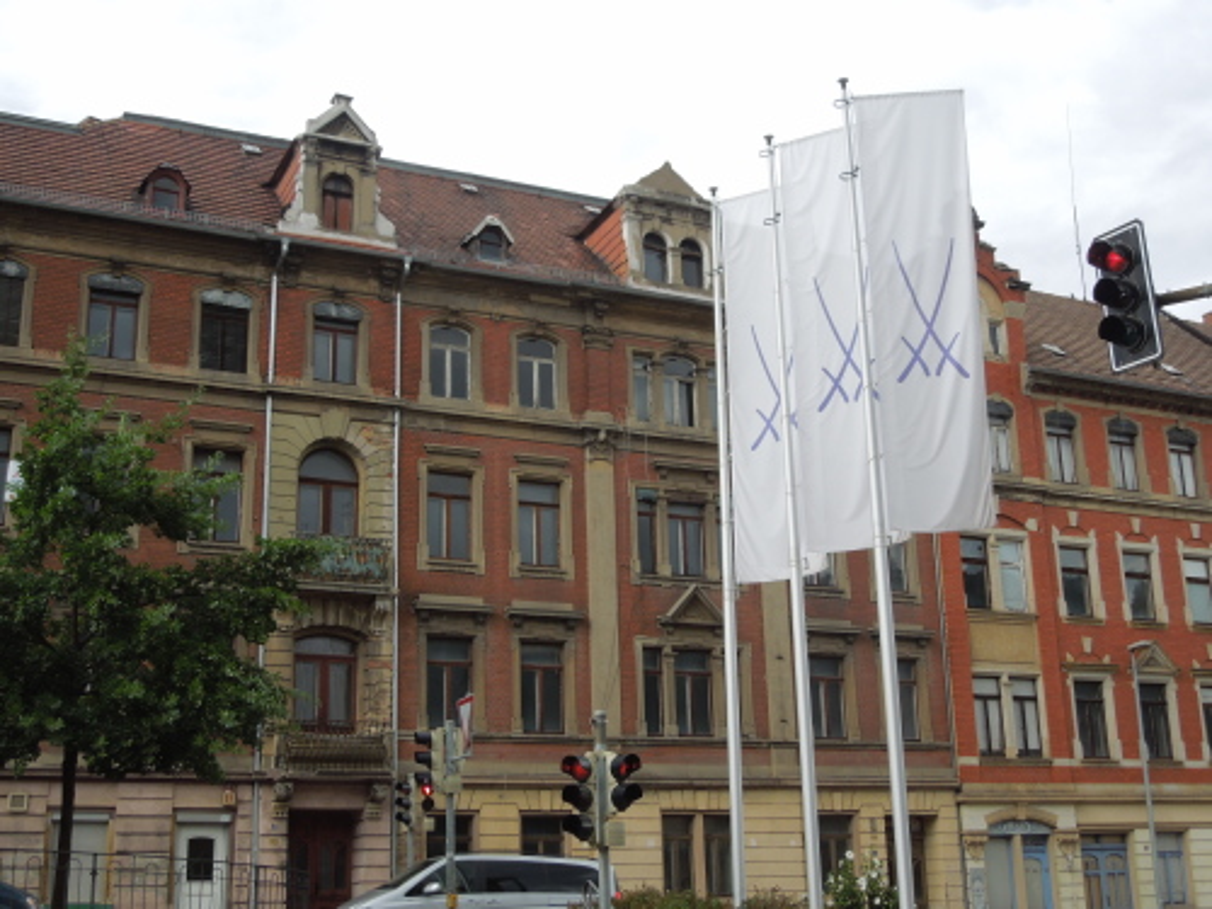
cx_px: 606
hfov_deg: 43.9
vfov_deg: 33.6
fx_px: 1506
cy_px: 454
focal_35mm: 43
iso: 100
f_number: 3.9
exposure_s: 1/160
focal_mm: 7.8
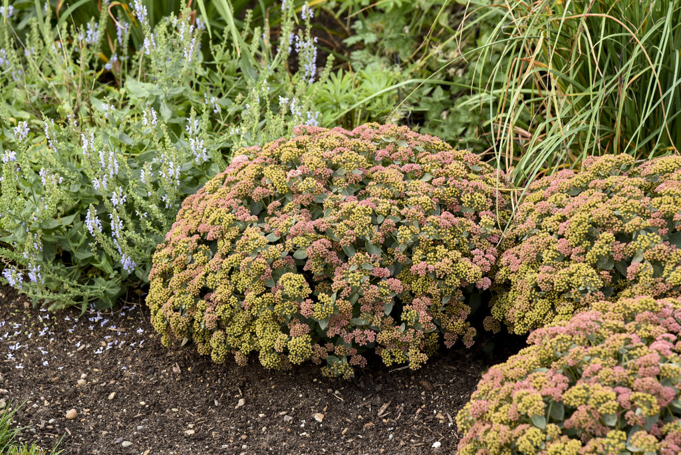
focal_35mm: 120
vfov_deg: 11.4
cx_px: 340
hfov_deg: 17.1
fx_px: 2271
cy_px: 228
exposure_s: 1/200
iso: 400
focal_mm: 120
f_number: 7.1
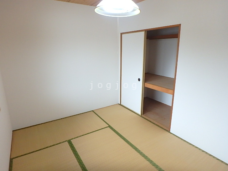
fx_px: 138
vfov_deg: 63.4
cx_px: 114
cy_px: 86
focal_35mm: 21
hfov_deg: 79.0
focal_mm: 3.7
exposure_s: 1/30
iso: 500
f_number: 3.5
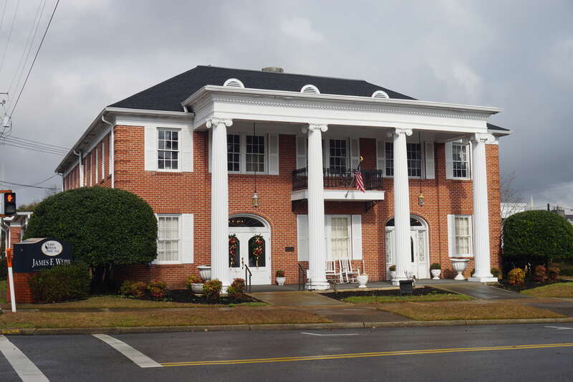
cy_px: 191
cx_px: 286
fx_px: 716
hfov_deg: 43.6
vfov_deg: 29.9
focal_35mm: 45
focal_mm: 30
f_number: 11
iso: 100
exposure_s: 1/200
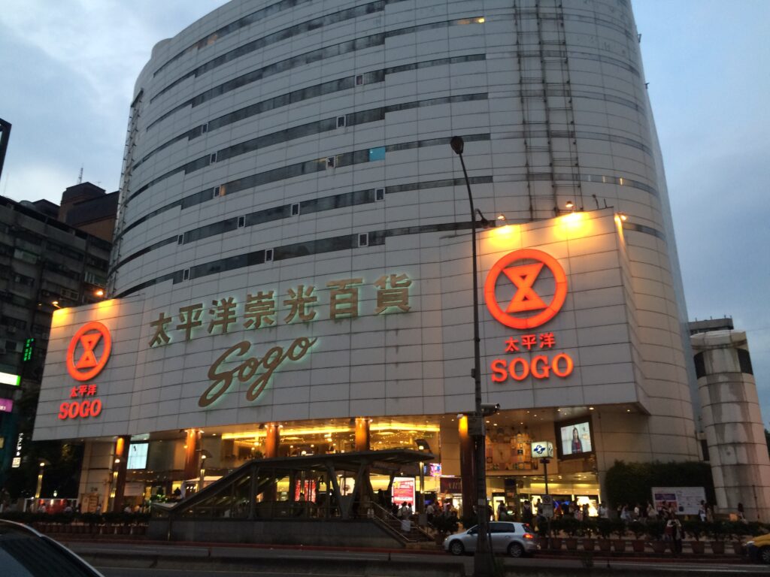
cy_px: 288
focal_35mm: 29
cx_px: 385
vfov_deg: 48.2
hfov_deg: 61.7
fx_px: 645
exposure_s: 1/40
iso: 40
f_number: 2.2
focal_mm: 4.15
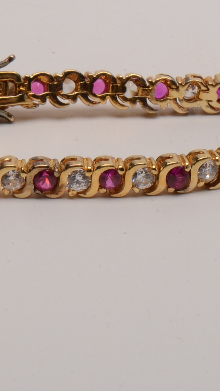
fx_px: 2999
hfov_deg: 4.2
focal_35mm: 289
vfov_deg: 7.5
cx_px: -51
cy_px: 145
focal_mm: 85
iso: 100
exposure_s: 1/160
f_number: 29
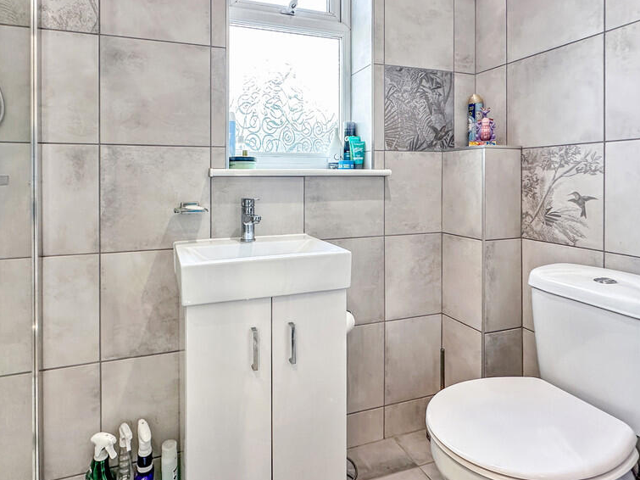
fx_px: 351
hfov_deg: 84.3
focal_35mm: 19
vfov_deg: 68.7
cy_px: 242
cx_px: 283
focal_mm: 2.22
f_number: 2.2
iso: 200
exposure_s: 1/100
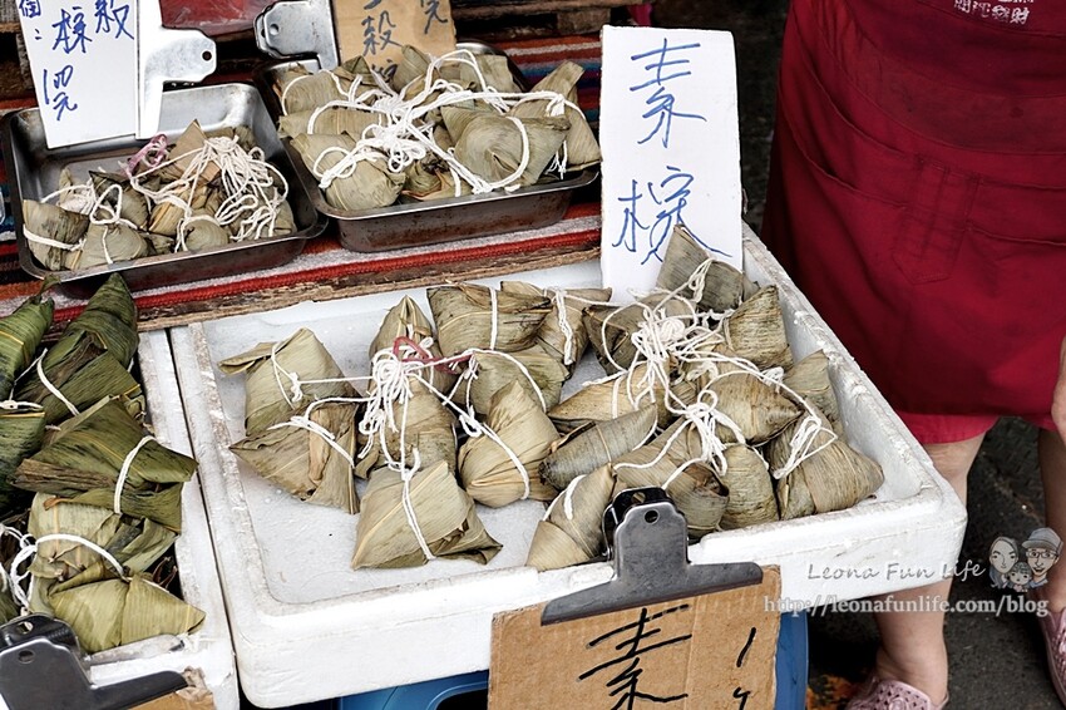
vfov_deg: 28.1
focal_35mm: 48
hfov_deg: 41.1
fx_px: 1421
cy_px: 355
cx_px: 533
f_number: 5
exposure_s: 1/160
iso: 125
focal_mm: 32
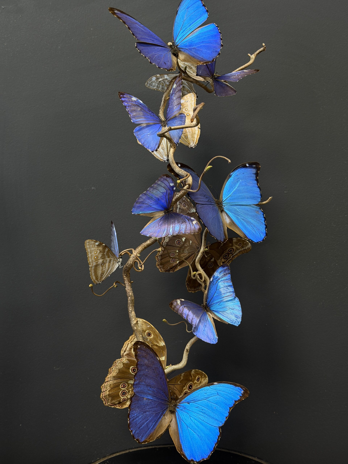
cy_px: 232
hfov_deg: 30.3
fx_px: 643
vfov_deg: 39.7
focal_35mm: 48
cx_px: 174
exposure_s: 1/50
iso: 250
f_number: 1.78
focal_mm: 6.76
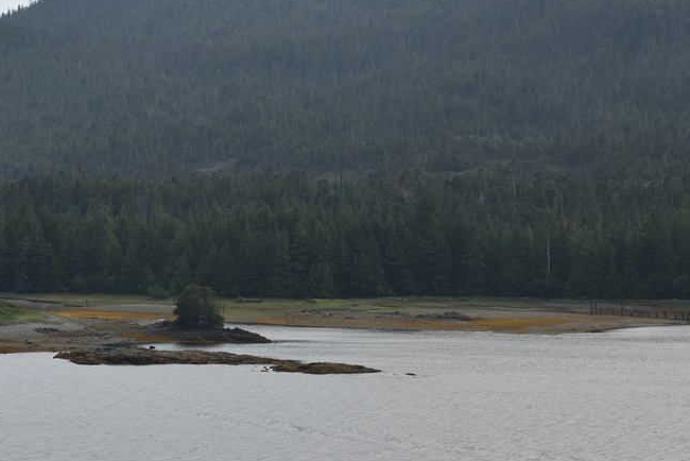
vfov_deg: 11.2
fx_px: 2339
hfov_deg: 16.7
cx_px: 223
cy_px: 123
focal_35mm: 122
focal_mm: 62
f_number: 9
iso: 100
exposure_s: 1/320
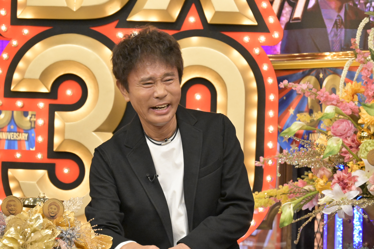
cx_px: 187
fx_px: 2571
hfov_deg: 8.3
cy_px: 124
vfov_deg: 5.6
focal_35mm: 248
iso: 6400
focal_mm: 165
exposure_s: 1/320
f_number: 8
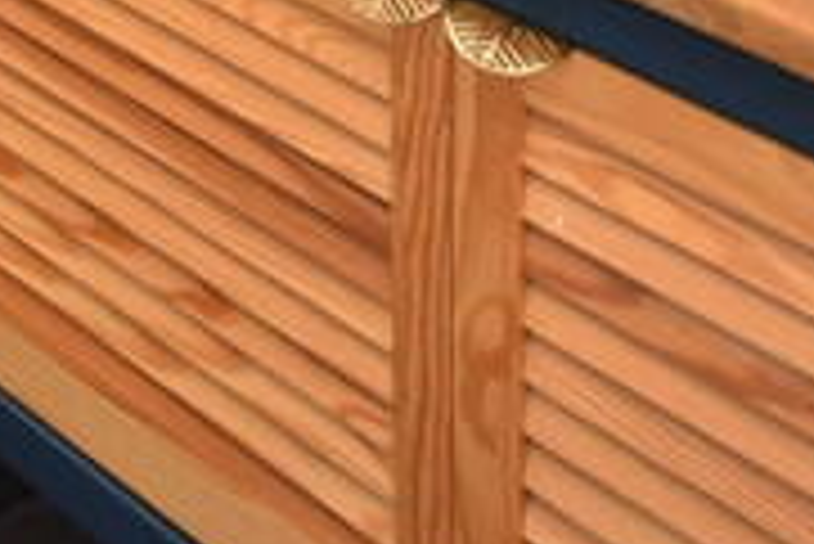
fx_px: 2204
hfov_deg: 18.5
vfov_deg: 10.8
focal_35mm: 97
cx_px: -409
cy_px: -955
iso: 1000
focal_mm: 11.5
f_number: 4.2
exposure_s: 1/125
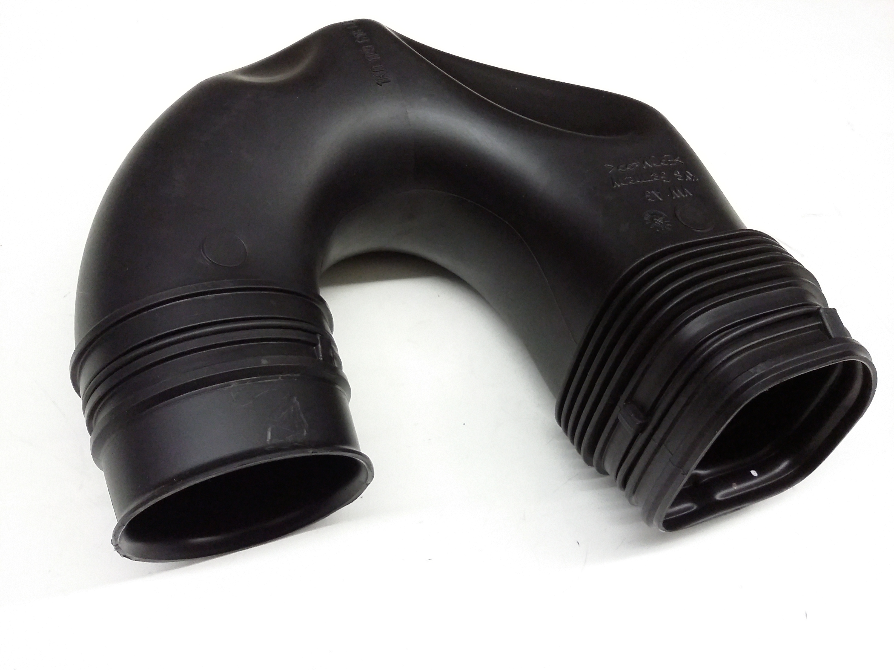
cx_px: 447
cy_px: 335
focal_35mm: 32
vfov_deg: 44.2
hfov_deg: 56.8
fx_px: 826
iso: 250
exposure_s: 1/15
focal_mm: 3.4
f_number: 2.4
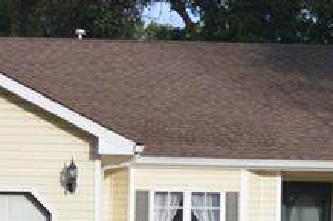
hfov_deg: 11.2
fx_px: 1691
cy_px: 178
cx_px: 229
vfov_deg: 7.5
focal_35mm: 183
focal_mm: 26
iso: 100
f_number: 6.3
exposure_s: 1/160
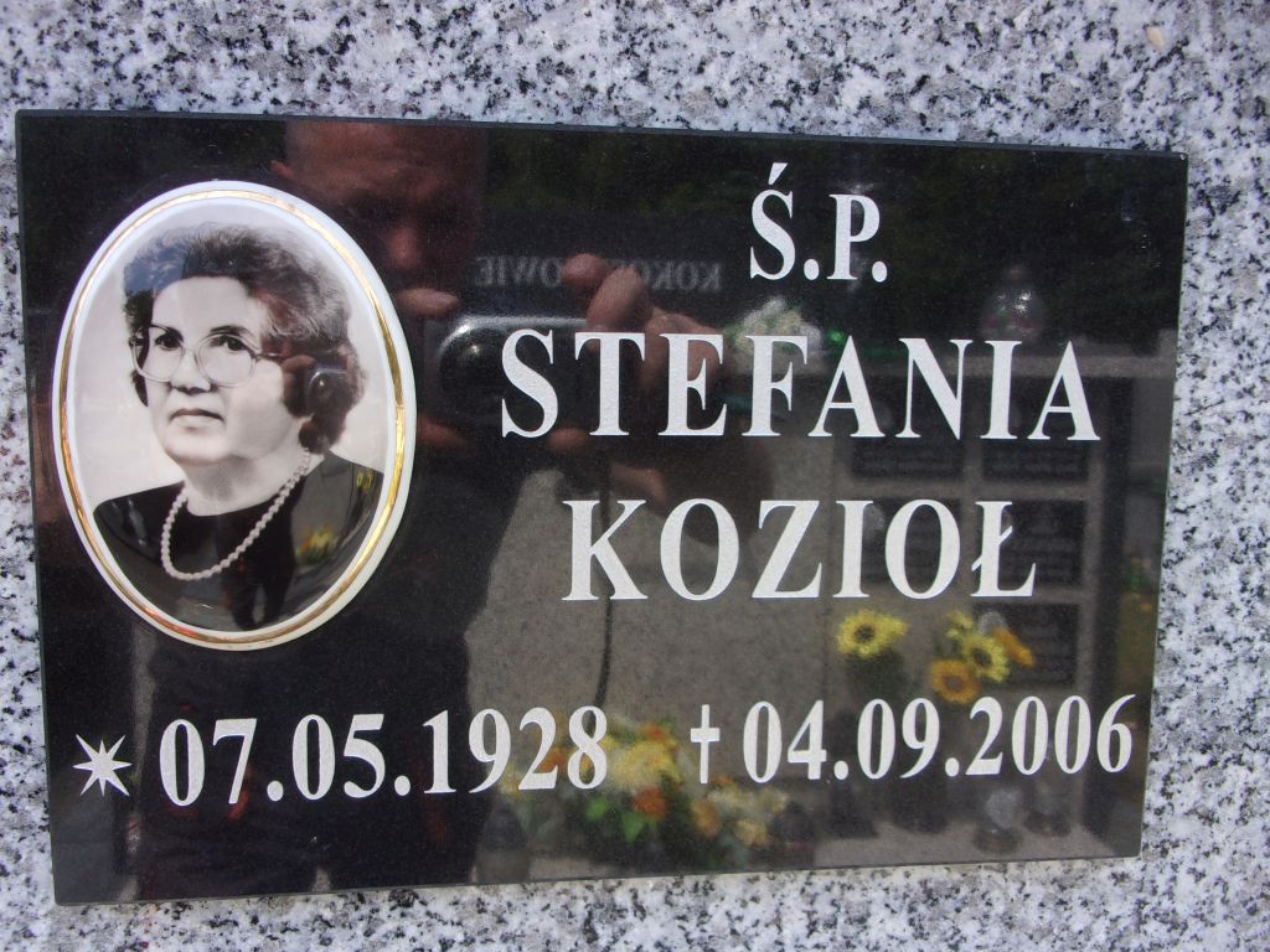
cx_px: 635
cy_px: 476
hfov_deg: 63.4
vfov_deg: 49.7
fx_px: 1027
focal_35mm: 28
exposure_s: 1/150
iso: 80
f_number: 3.9
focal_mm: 5.1
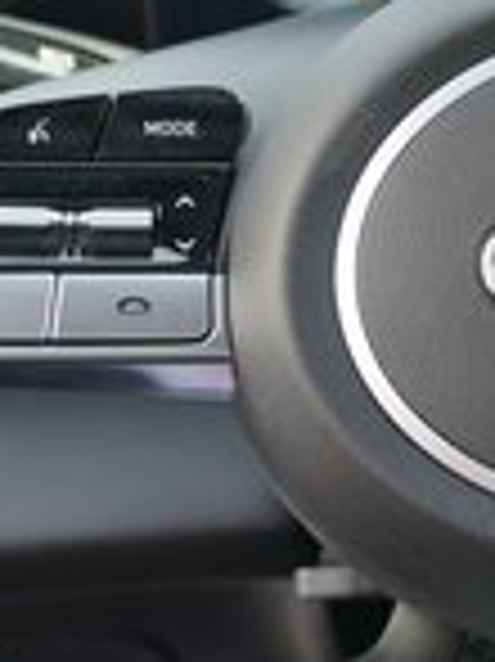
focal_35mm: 117
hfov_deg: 12.2
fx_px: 2234
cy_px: 200
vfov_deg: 16.8
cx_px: 684
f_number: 4.5
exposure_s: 1/60
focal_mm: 28
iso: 100
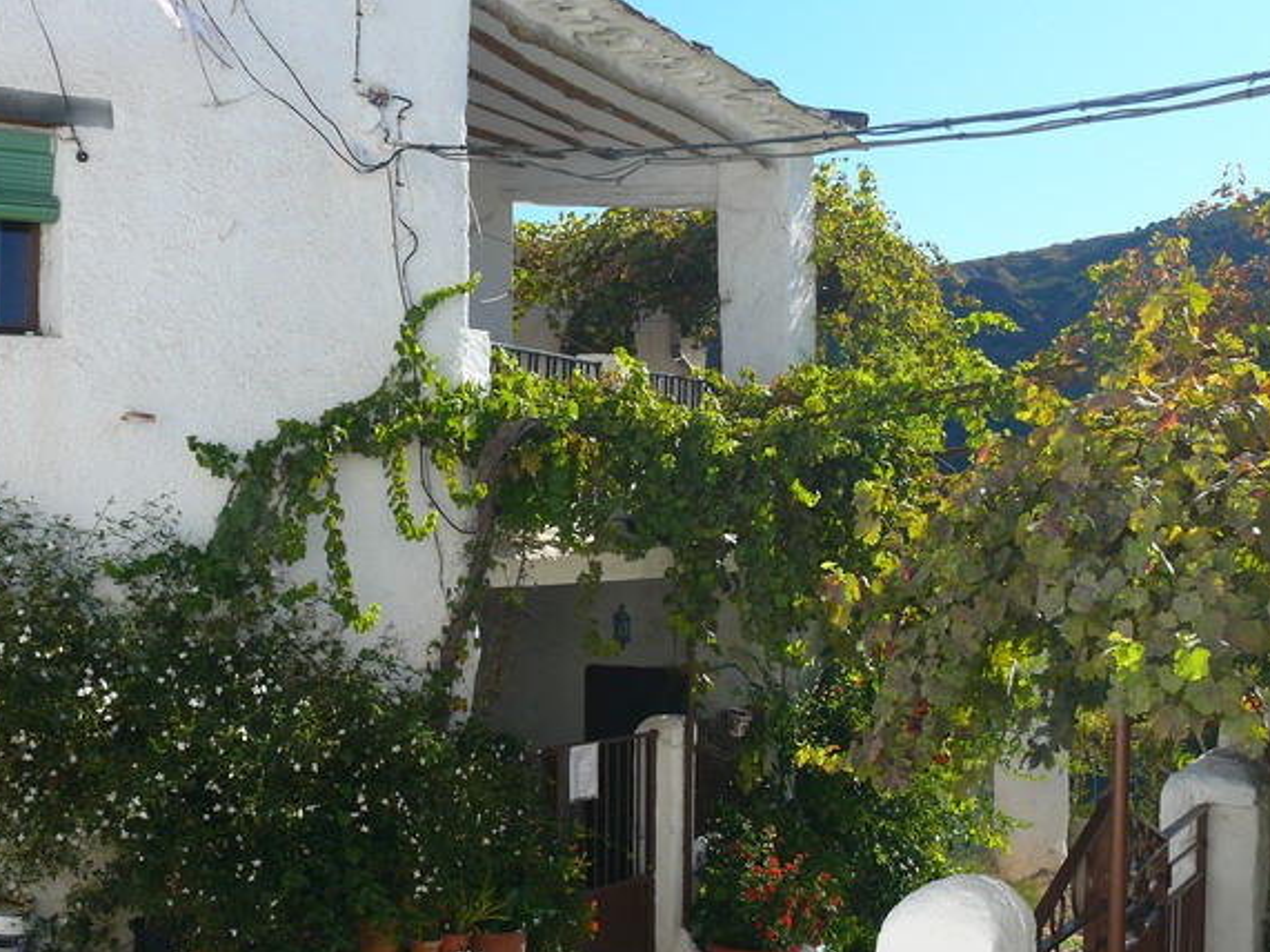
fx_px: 1687
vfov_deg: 31.5
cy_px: 498
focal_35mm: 46
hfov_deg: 41.2
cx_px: 625
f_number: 4
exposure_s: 1/200
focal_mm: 7.4
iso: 100
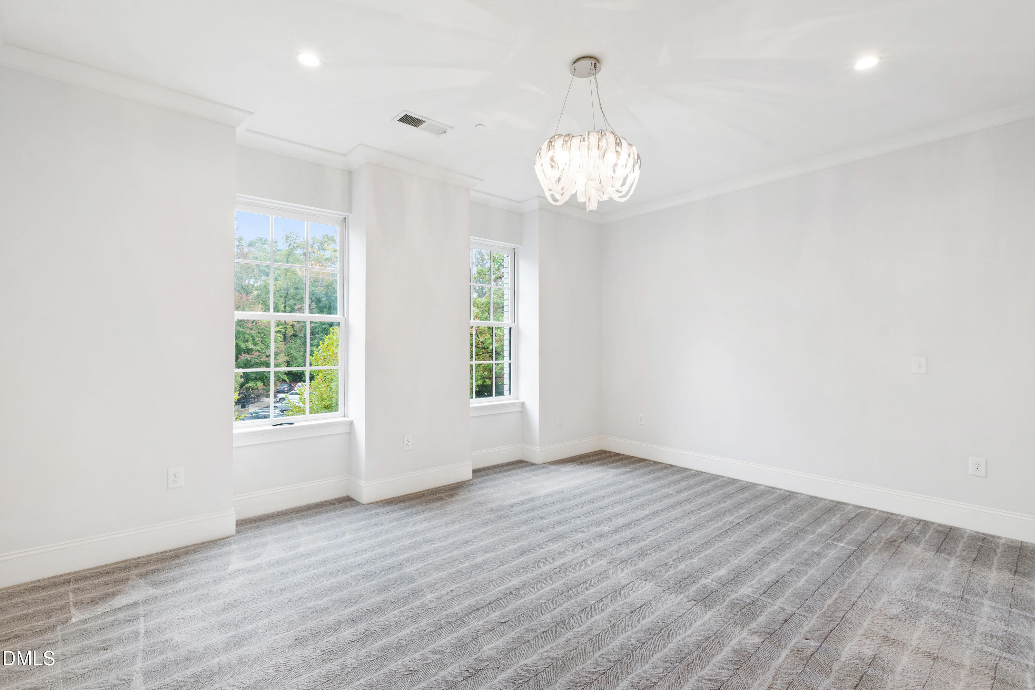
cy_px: 345
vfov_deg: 77.3
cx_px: 518
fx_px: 431
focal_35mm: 15
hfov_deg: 100.4
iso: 100
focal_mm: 10
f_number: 8
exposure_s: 1/2.5
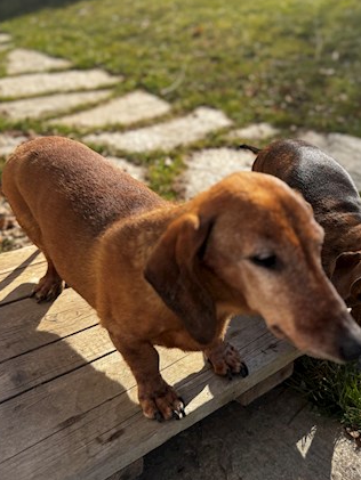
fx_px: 528
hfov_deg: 36.9
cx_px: 270
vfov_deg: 48.8
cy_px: 207
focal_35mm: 38
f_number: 1.78
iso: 80
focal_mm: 6.76
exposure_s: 1/2833
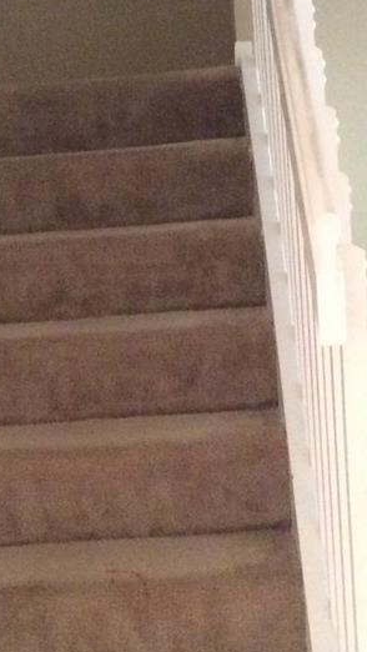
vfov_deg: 26.5
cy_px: 270
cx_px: 147
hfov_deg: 15.1
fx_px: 1383
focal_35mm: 80
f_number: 2.4
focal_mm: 3.3
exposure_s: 1/17
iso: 320
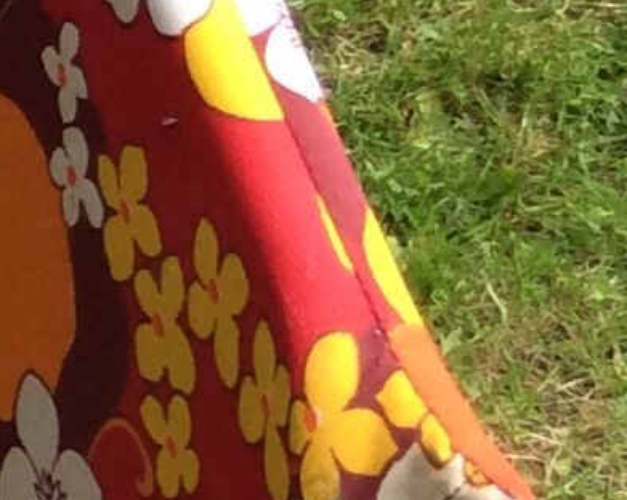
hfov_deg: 7.9
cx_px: -1361
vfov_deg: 7.4
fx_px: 3837
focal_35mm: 207
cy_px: -93
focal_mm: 3.3
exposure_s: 1/131
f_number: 2.4
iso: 32
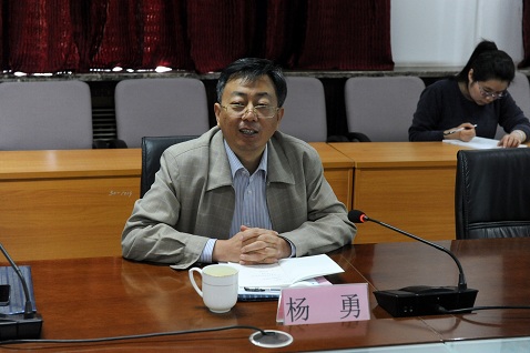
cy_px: 176
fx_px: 1030
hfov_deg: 28.9
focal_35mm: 70
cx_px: 265
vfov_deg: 19.4
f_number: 5.6
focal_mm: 70
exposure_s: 1/60
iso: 3200
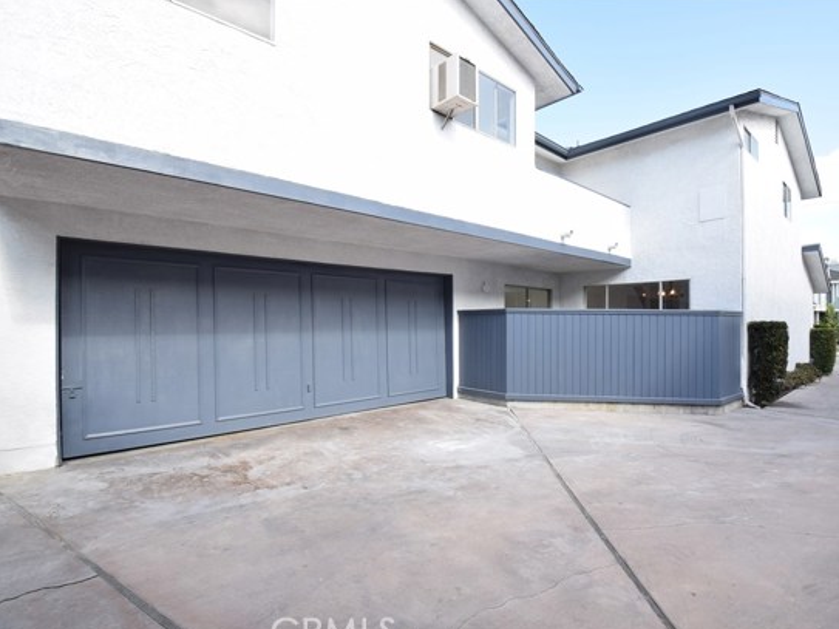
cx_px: 468
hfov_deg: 90.6
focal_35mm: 17
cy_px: 325
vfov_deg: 74.7
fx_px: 412
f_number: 6.3
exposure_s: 1/160
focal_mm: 10
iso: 200
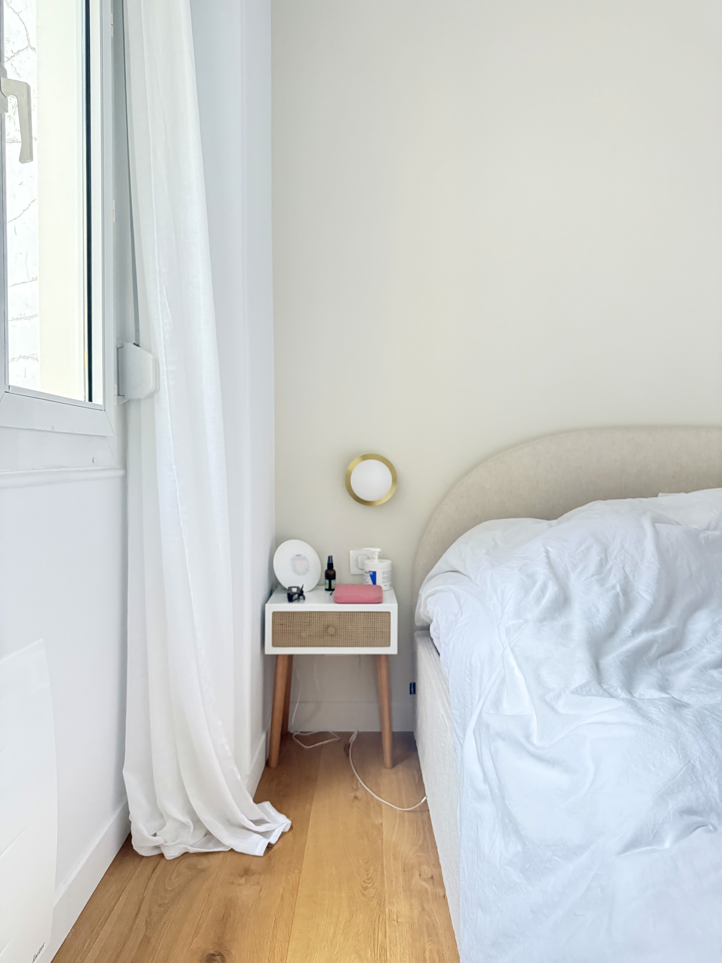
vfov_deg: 71.6
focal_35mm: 24
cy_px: 482
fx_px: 667
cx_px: 361
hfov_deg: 56.8
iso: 800
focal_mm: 6.76
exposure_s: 1/40
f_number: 1.78
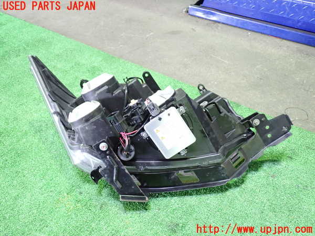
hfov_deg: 60.0
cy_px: 118
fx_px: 273
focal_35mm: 30
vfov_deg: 46.8
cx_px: 158
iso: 800
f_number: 2.3
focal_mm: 5.4
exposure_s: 1/25
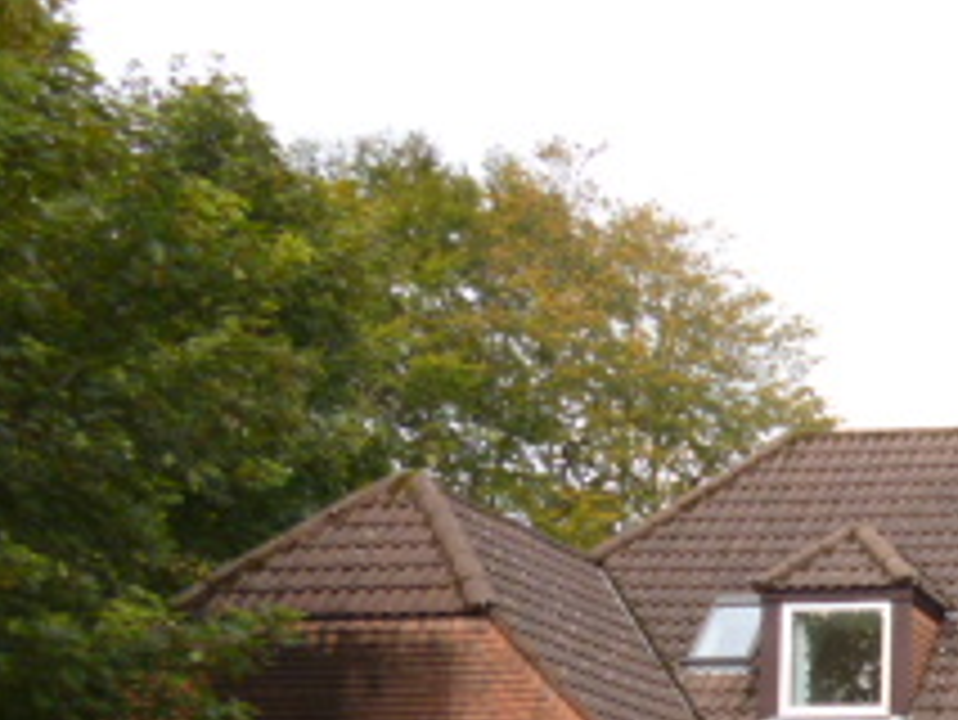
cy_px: 878
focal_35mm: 84
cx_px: 1345
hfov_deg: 20.6
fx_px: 2326
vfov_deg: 16.8
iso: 100
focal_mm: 5
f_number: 3.1
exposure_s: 1/250
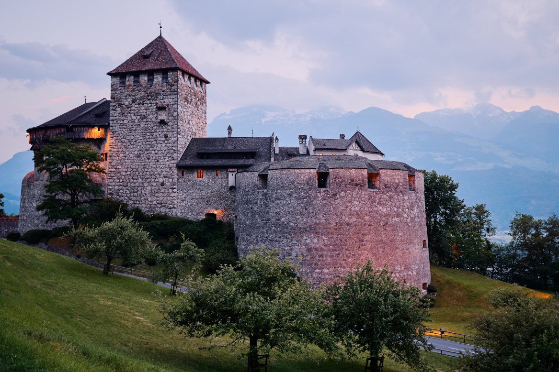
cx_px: 286
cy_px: 187
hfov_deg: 53.1
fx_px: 559
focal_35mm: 36
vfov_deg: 36.9
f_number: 2.8
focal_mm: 35
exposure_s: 1/50
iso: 200
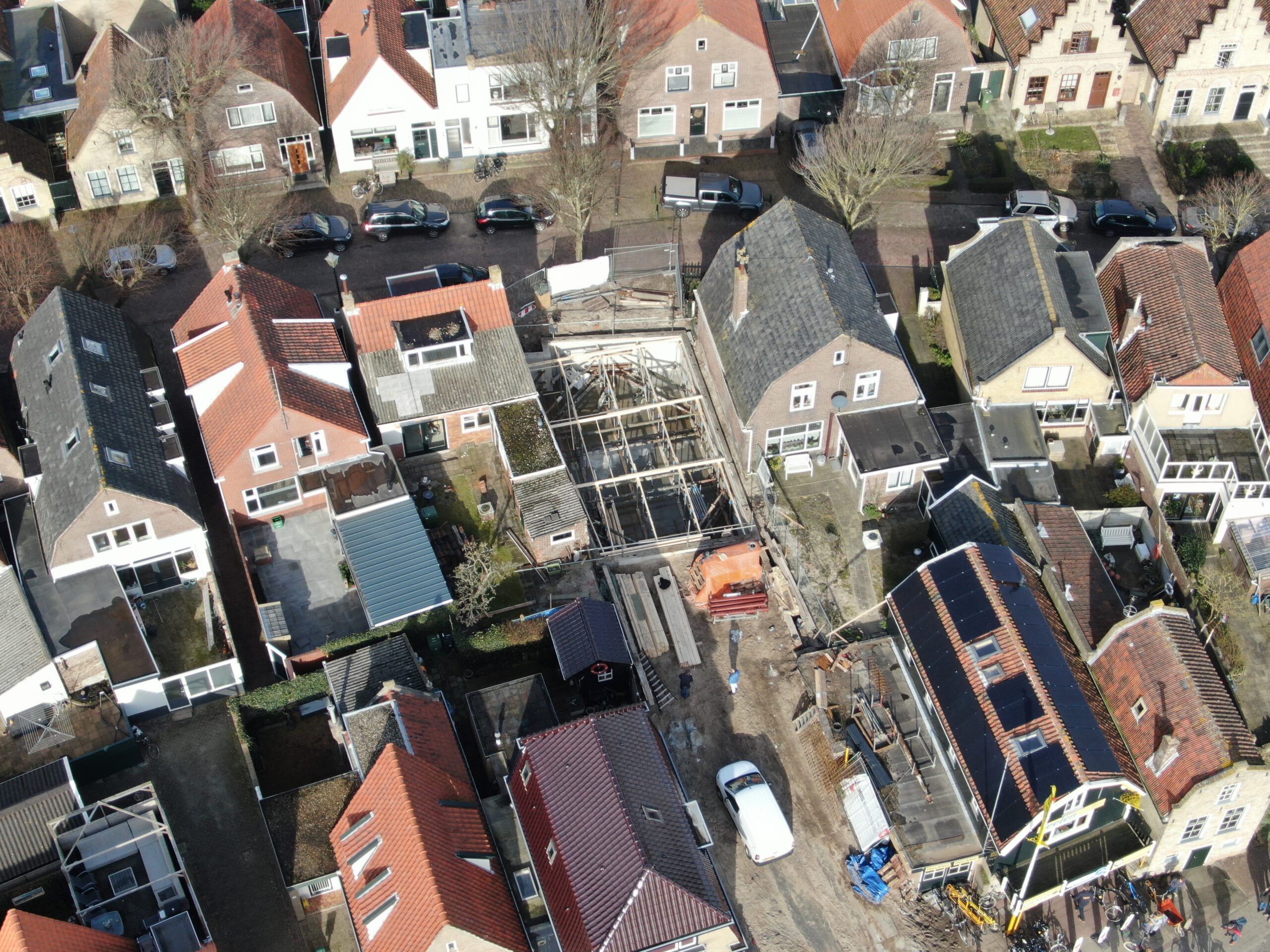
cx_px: 635
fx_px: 1724
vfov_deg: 30.9
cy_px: 476
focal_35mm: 47
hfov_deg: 40.4
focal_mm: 8.42
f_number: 3.8
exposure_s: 1/320
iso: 100
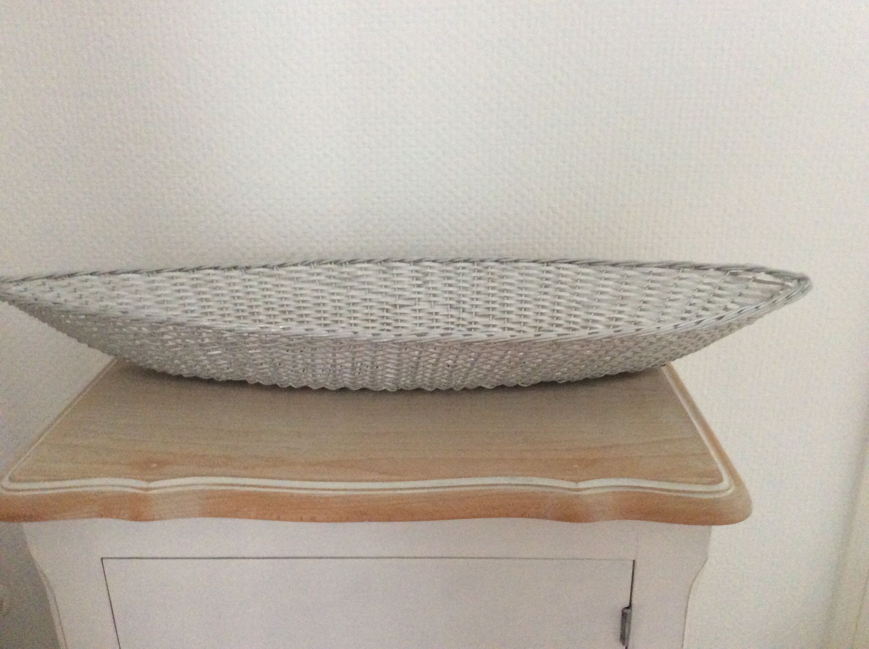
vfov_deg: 44.1
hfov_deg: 56.9
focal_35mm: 32
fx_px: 802
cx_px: 434
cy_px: 324
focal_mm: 3.3
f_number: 2.4
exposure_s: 1/20
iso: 320
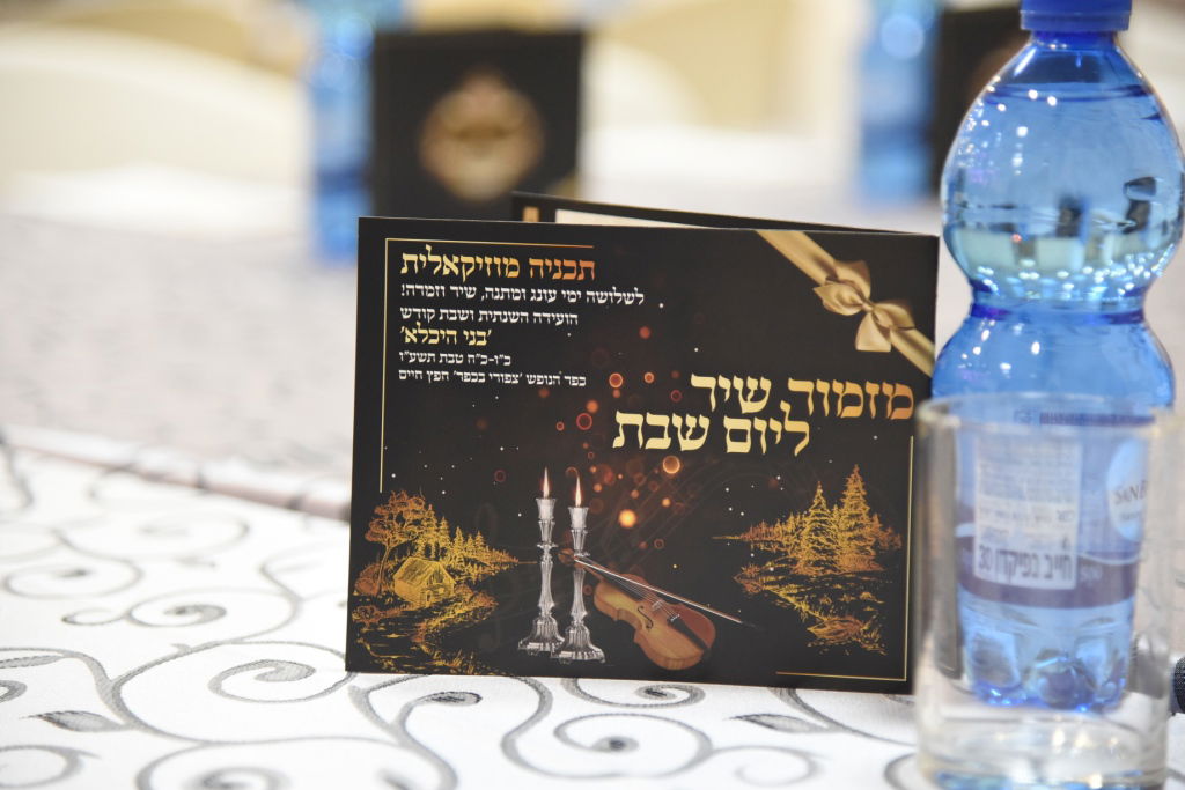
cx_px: 592
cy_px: 395
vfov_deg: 11.4
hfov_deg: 17.1
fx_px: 3950
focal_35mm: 120
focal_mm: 120
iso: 4000
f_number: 4
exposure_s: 1/125
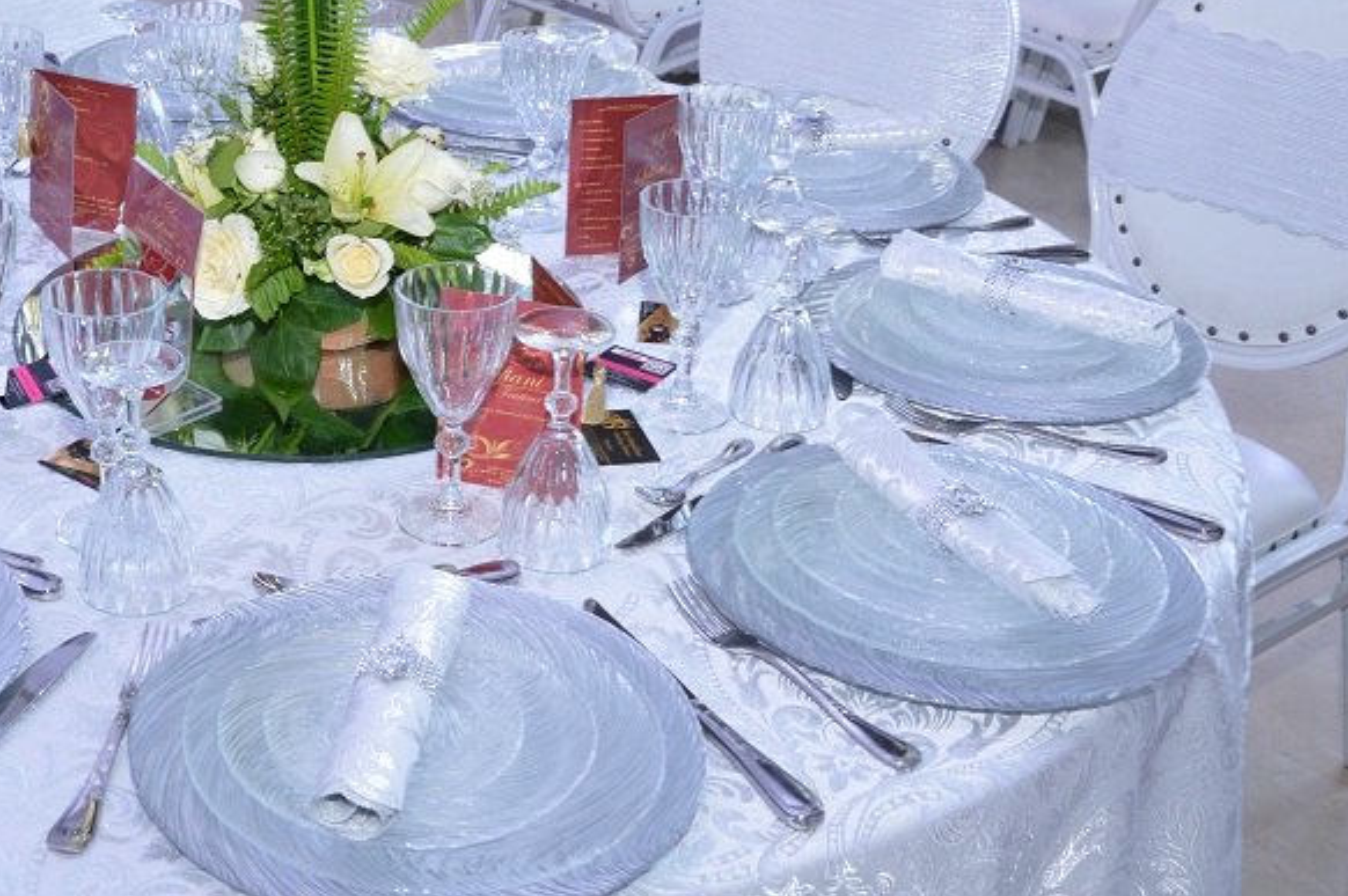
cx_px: 320
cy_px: 257
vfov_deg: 26.2
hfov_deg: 37.8
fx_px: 1908
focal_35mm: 51
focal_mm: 22
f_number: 7.1
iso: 800
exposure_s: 1/60
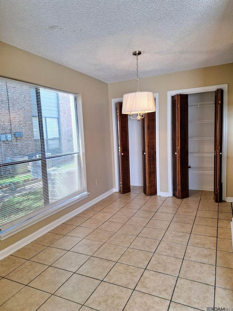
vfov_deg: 73.9
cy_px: 156
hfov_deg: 58.9
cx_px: 116
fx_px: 206
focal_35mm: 23
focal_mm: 5.54
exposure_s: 1/120
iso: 50
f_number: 1.8
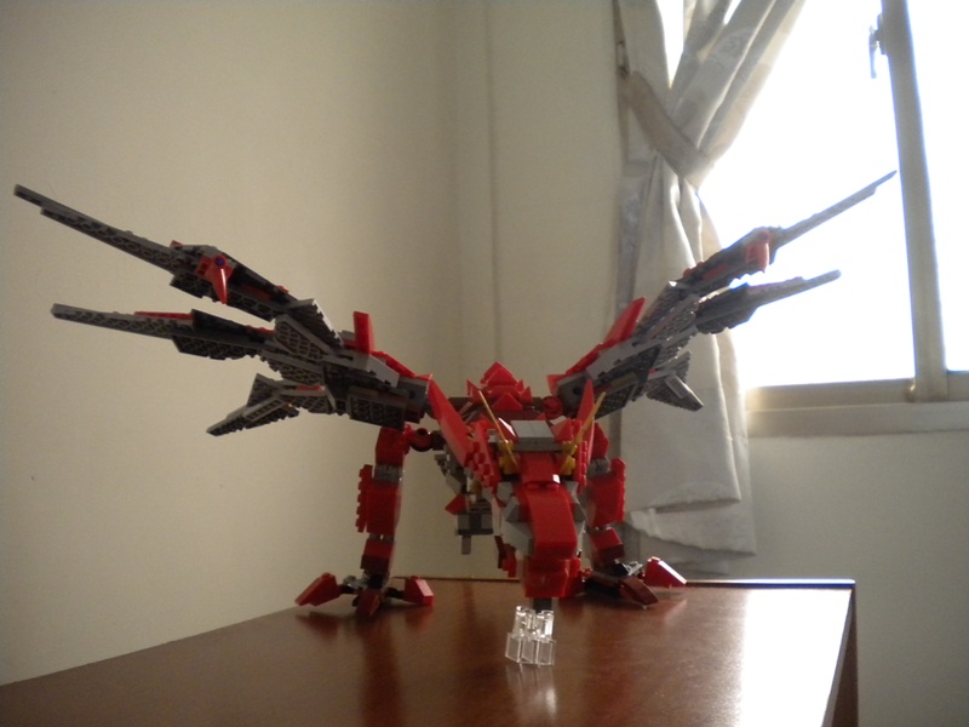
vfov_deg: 40.7
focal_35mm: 35
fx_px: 980
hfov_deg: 52.6
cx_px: 484
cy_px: 364
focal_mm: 6.3
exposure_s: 1/16.5
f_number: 3.1
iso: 400
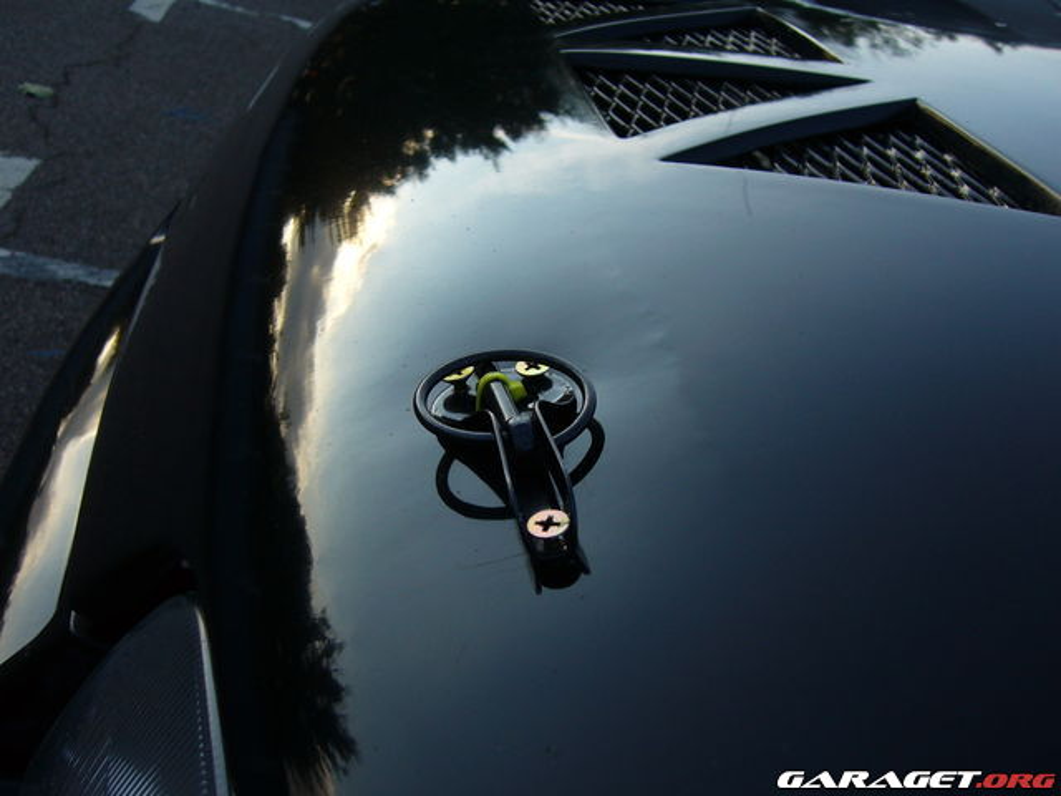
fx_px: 1226
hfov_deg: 46.8
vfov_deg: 36.0
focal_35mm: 40
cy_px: 398
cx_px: 530
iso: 80
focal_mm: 6.6
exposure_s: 1/320
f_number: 3
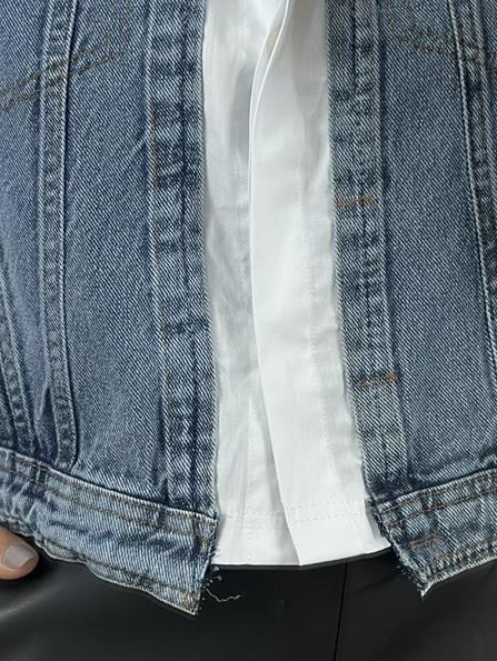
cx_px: 257
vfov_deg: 15.3
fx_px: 2467
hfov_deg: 11.5
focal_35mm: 129
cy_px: 299
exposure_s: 1/351
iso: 80
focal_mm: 6.86
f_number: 1.78
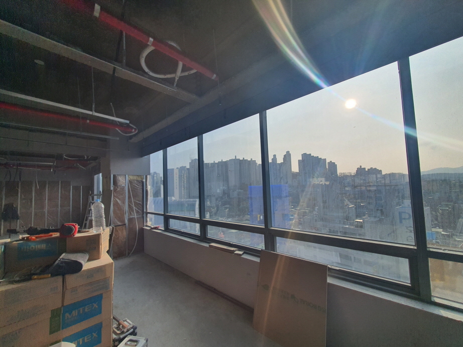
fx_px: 174
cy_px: 174
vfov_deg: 89.9
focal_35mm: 13
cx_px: 232
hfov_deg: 106.2
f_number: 2.2
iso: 50
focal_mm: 1.8
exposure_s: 1/1128
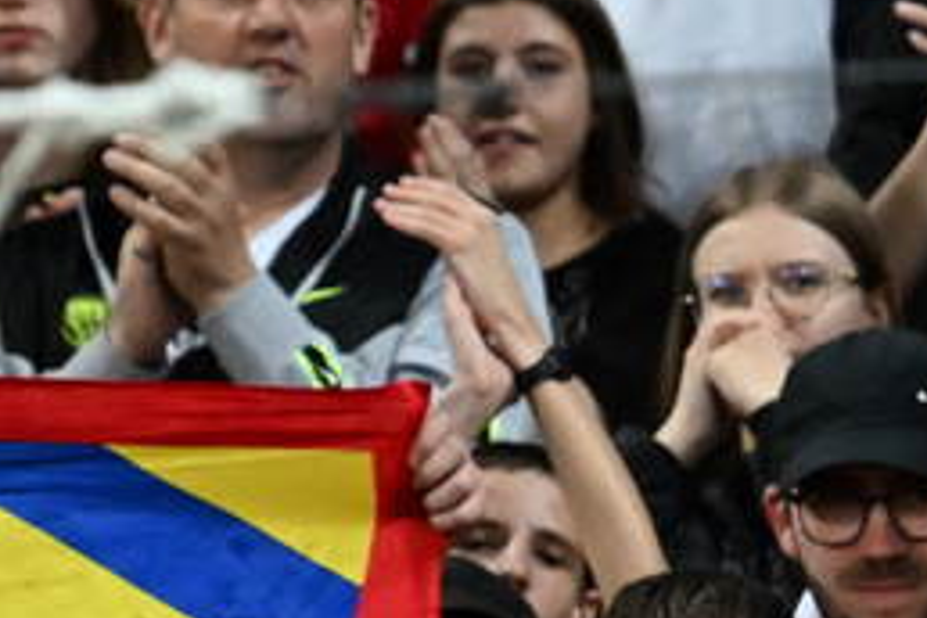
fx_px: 26829
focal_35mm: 1042
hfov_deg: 2.0
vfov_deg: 1.3
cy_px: 546
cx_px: 2986
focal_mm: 140
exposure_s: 1/500
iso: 3200
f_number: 4
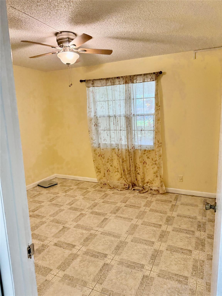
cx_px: 111
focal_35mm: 24
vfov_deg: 71.6
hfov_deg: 56.8
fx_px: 205
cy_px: 148
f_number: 1.78
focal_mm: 6.76
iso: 250
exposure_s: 1/120
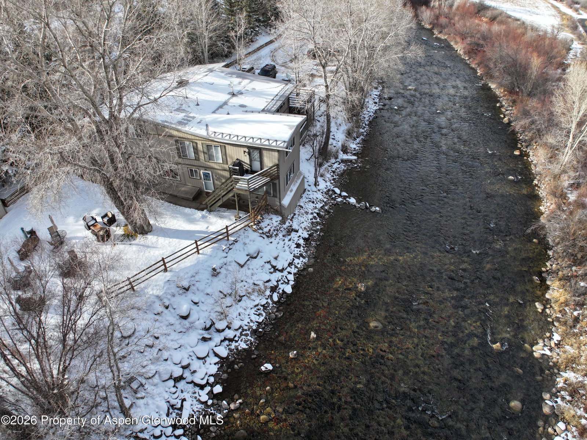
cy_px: 220
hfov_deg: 71.6
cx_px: 294
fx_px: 407
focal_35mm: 24
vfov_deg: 56.8
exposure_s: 1/800
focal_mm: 12.29
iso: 140
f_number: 2.8
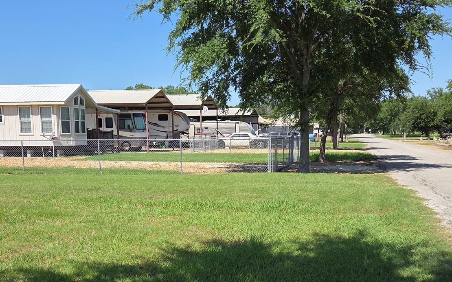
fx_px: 554
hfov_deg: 44.4
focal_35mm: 45
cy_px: 214
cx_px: 226
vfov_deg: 28.1
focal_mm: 5.4
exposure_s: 1/3913
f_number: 1.8
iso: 80
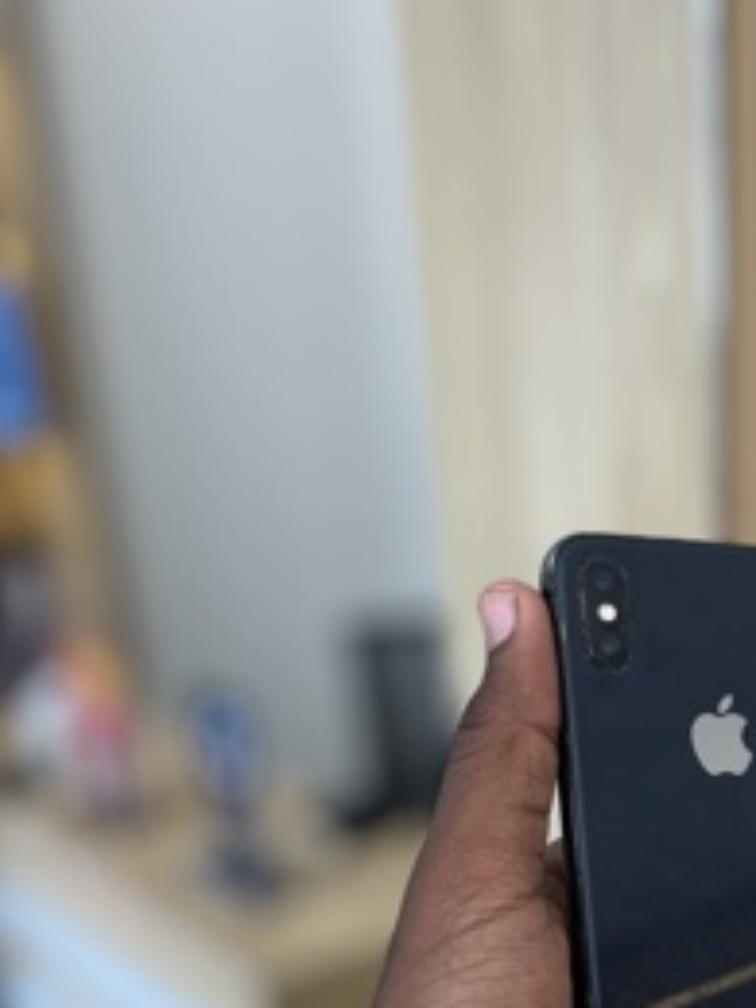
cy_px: 849
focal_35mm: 50
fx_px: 1456
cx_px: 684
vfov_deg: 36.5
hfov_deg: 28.0
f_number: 1.6
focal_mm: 5.1
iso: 64
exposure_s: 1/100
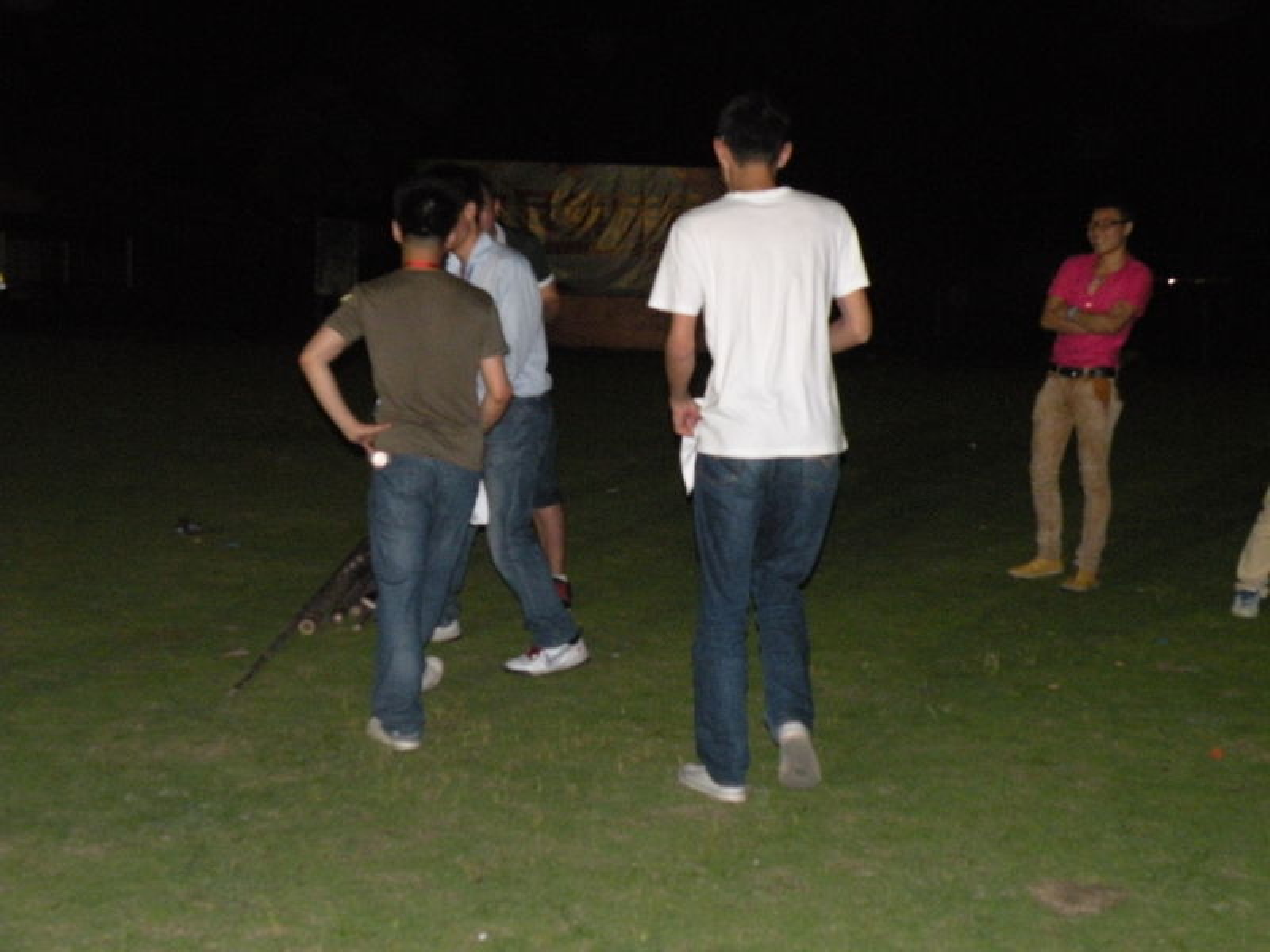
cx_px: 635
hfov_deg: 34.3
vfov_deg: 26.1
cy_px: 476
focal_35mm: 56
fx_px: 2055
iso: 502
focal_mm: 9.8
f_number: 3.5
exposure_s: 1/60
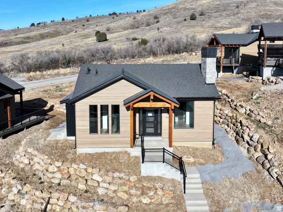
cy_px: 106
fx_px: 196
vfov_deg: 56.8
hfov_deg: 71.6
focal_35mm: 24
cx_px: 142
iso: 100
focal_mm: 12.29
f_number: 2.8
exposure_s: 1/2000
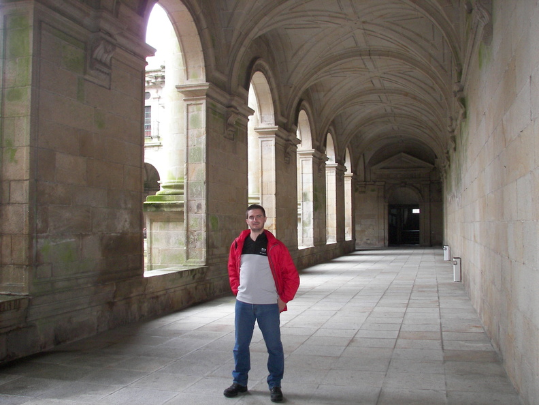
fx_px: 561
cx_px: 270
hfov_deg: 51.4
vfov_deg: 39.7
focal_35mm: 36
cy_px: 202
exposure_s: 1/30
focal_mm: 6
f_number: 2.8
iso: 125
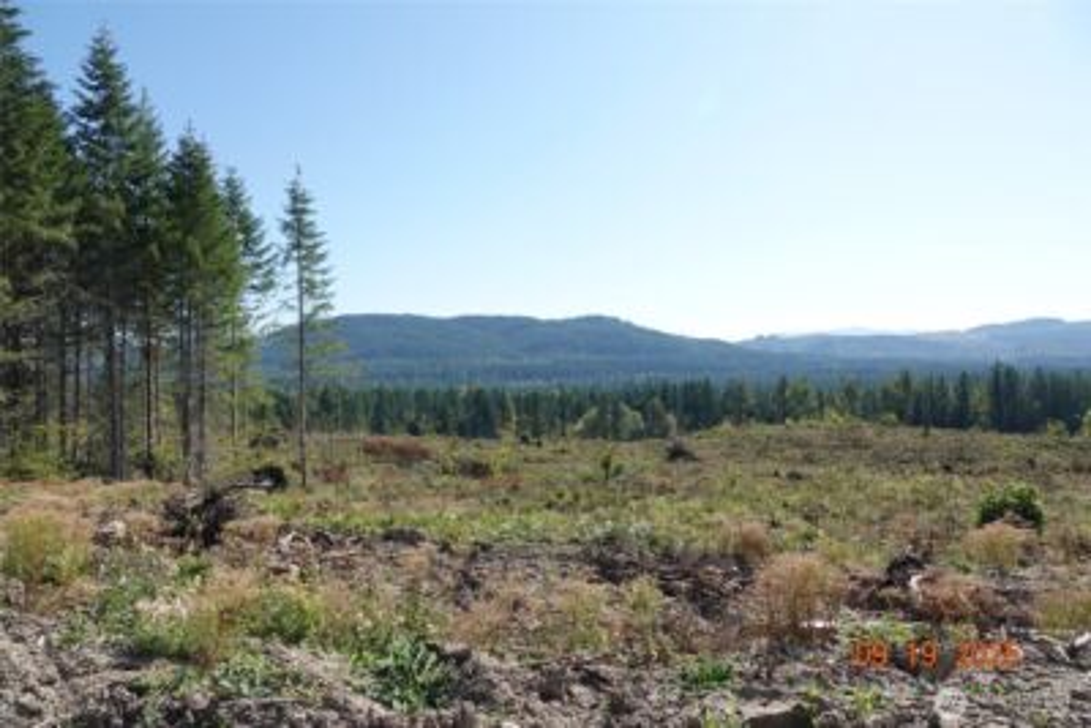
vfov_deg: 53.2
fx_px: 728
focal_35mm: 24
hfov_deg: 73.7
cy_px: 364
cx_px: 546
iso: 100
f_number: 4
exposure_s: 1/500
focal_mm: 8.8
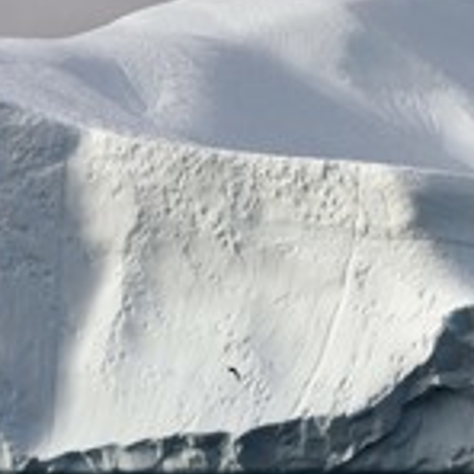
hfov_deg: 7.2
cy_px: 199
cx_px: 532
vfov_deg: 7.3
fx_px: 3734
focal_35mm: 241
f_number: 13
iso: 400
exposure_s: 1/500
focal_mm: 100
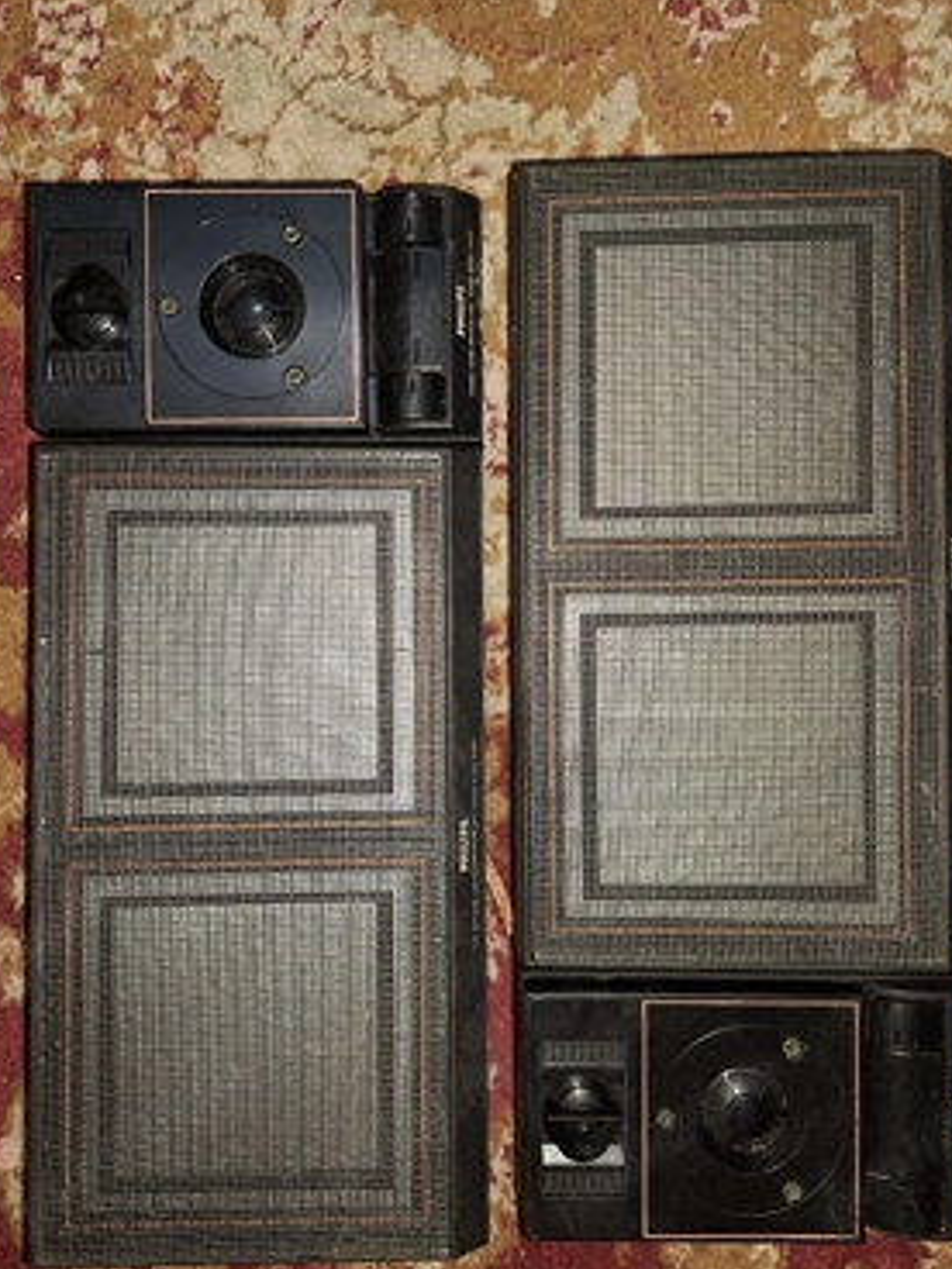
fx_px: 917
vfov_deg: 69.4
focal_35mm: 25
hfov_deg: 54.9
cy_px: 645
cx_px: 466
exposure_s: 1/50
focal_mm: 5.54
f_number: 1.8
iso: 50
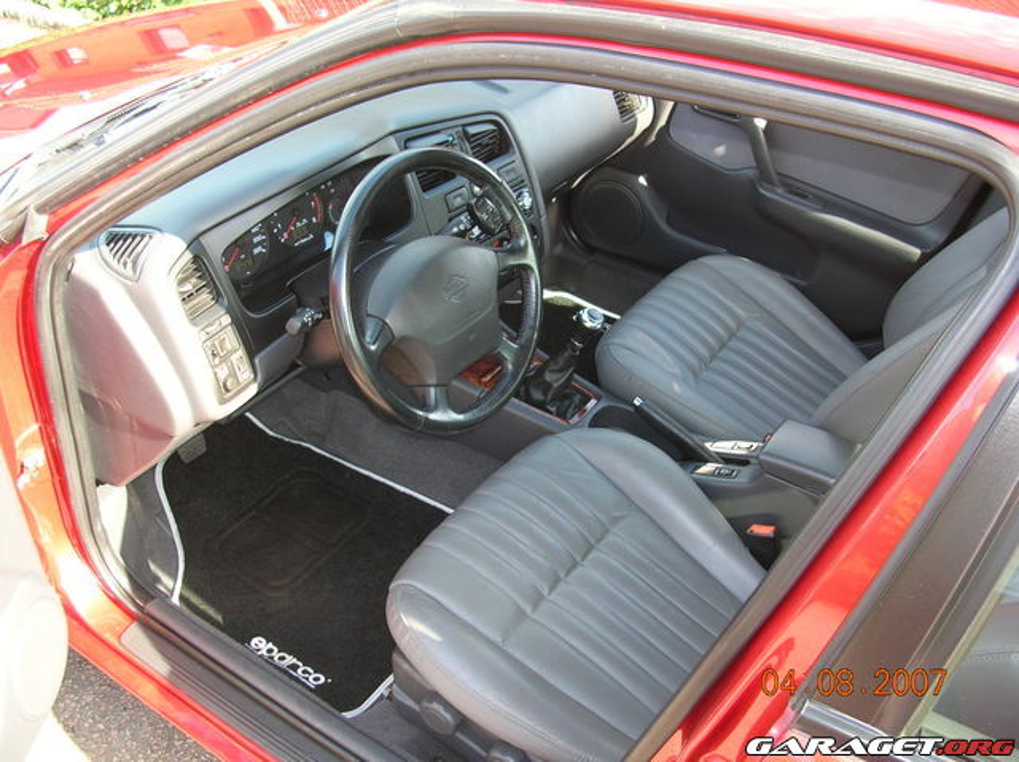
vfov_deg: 40.6
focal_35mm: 35
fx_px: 1030
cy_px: 381
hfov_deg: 52.7
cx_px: 510
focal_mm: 5.8
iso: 50
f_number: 2.8
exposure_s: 1/44.7
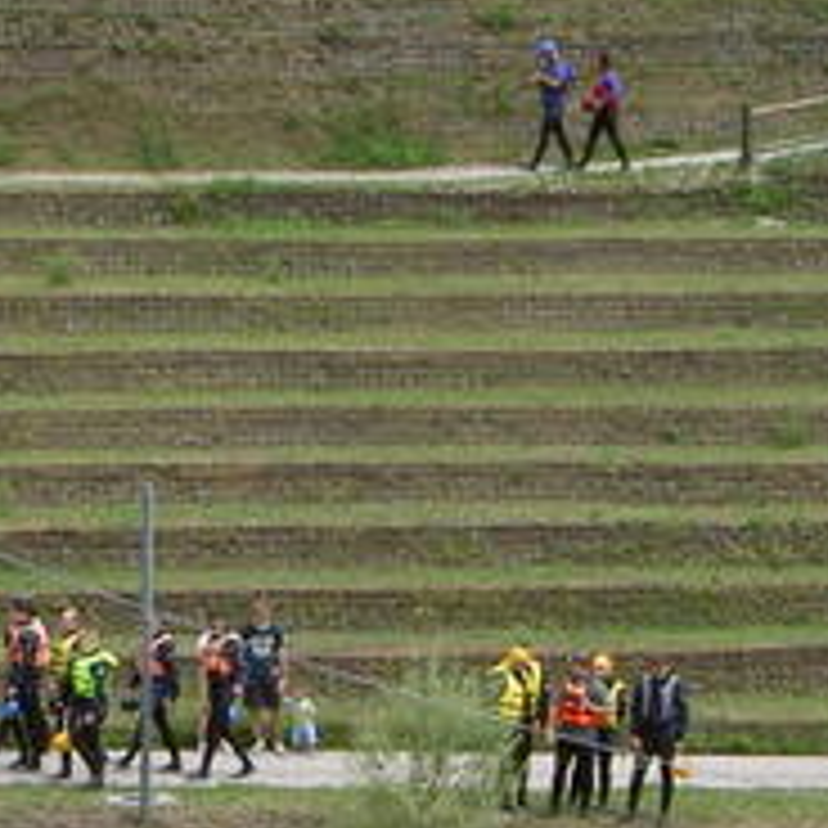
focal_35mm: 211
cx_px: 68
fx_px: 5710
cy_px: 500
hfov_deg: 8.3
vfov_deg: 8.3
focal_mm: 11.3
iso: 50
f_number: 5.5
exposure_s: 1/160
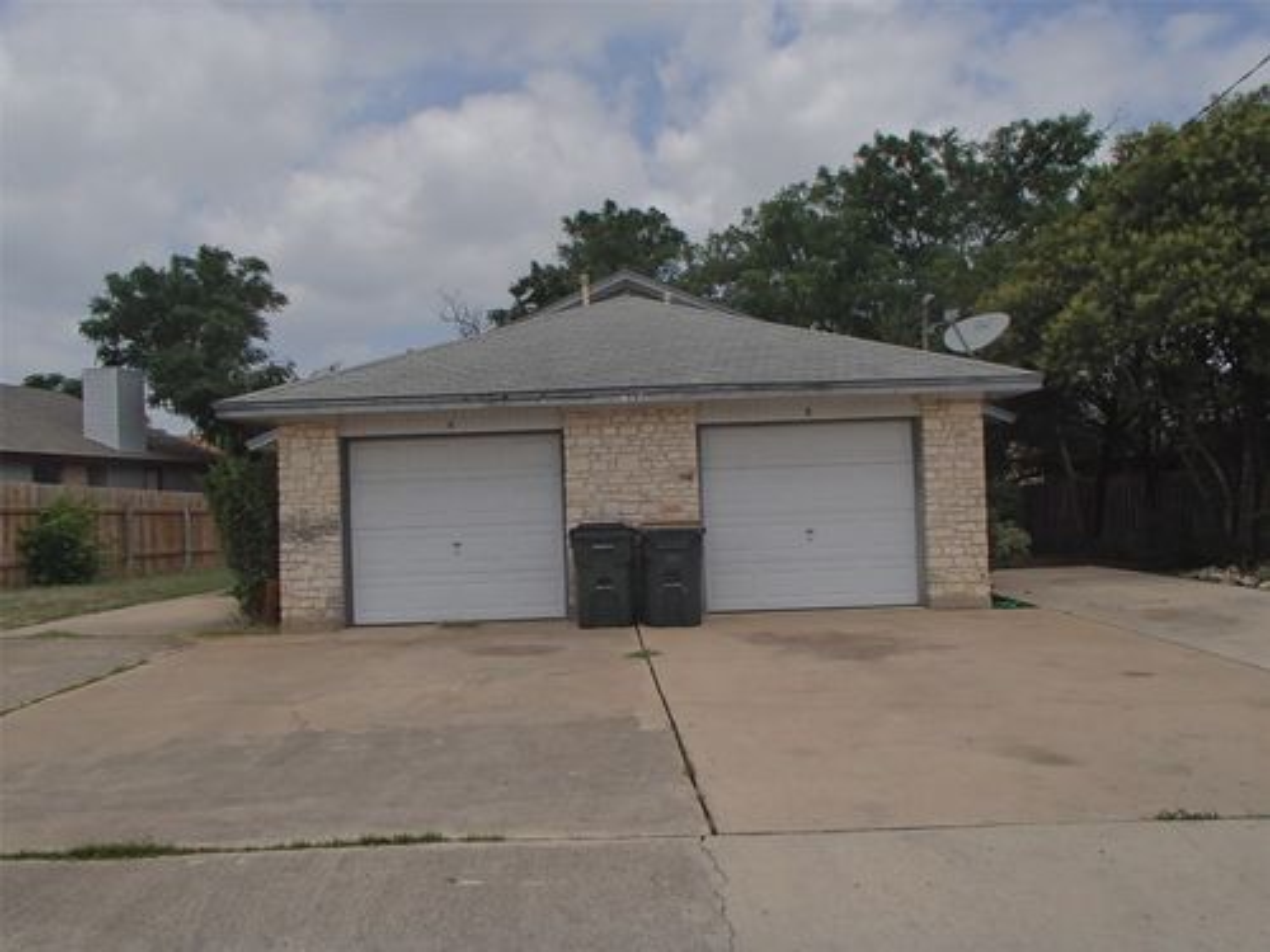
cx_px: 635
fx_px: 1027
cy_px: 476
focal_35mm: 28
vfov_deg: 49.7
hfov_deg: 63.4
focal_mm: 5
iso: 100
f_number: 11
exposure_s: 1/200
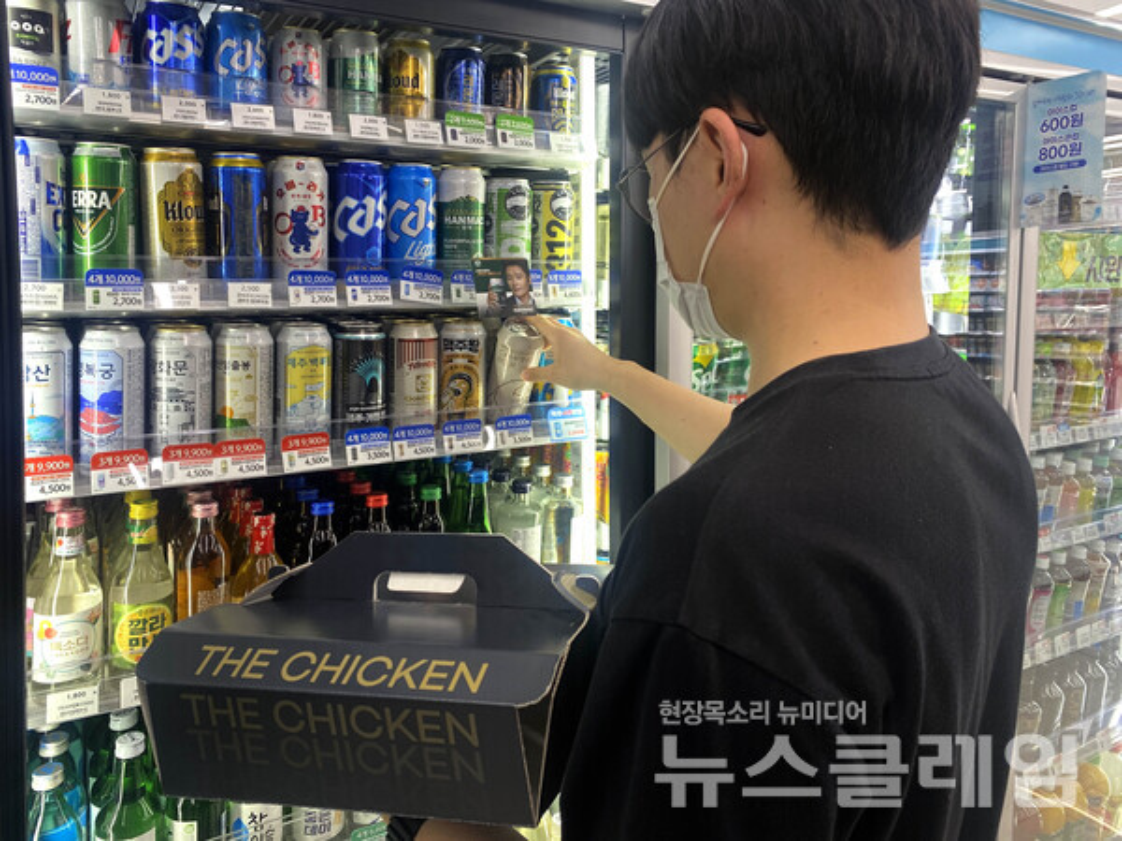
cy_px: 420
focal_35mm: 26
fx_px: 843
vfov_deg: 53.1
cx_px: 561
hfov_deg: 67.3
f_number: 1.8
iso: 100
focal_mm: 4.25
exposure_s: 1/120
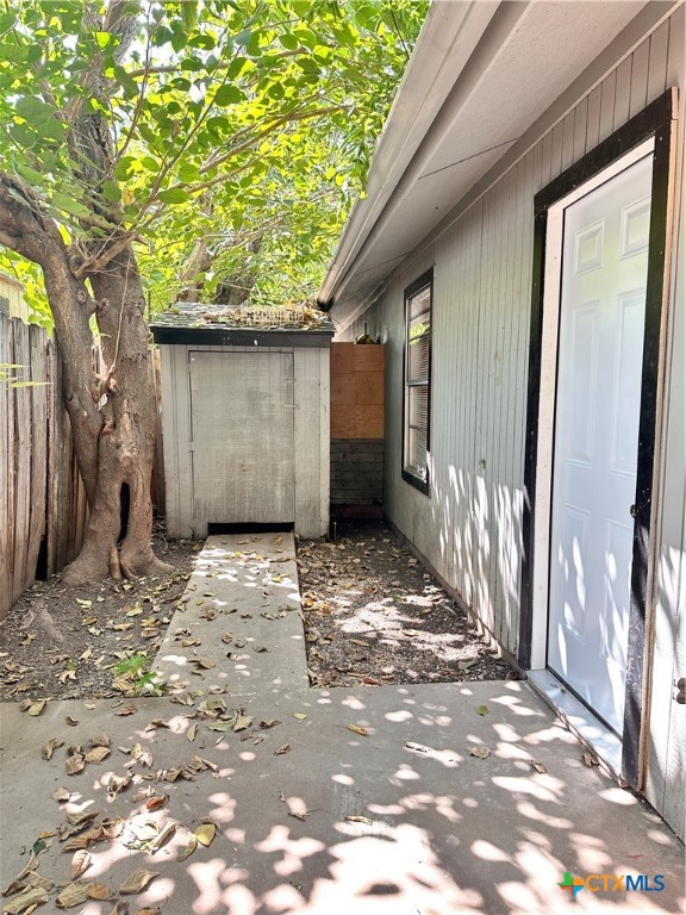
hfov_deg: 56.8
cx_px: 343
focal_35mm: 24
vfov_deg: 71.6
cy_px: 458
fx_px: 634
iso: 80
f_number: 1.78
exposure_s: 1/171
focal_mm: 6.86
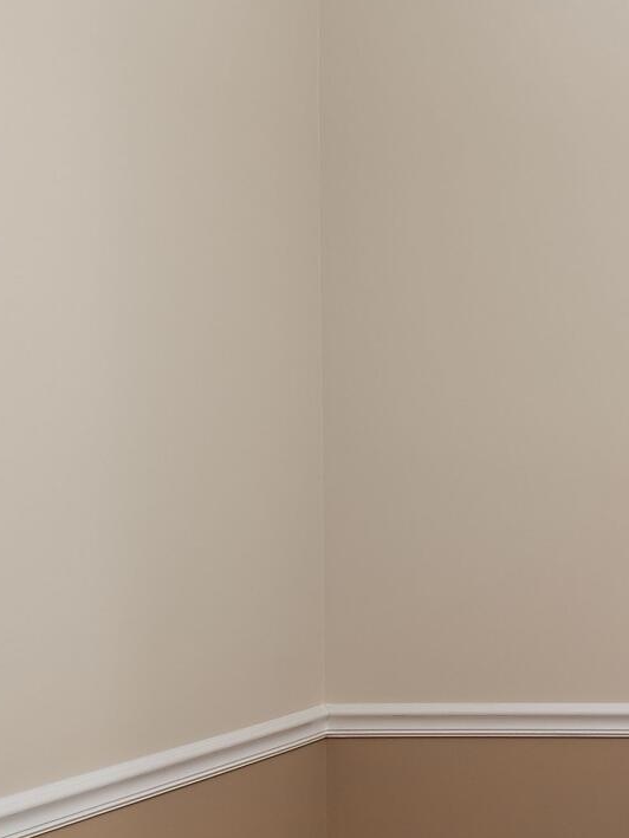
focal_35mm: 61
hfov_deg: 18.8
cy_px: 511
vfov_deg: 31.6
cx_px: 1116
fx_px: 1477
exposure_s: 1/8
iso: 100
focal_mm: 10
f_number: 4.5
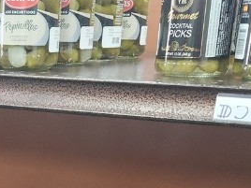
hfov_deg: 20.9
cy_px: 240
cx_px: -39
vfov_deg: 16.0
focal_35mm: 88
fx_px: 638
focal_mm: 5.4
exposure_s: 1/60
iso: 160
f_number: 1.8
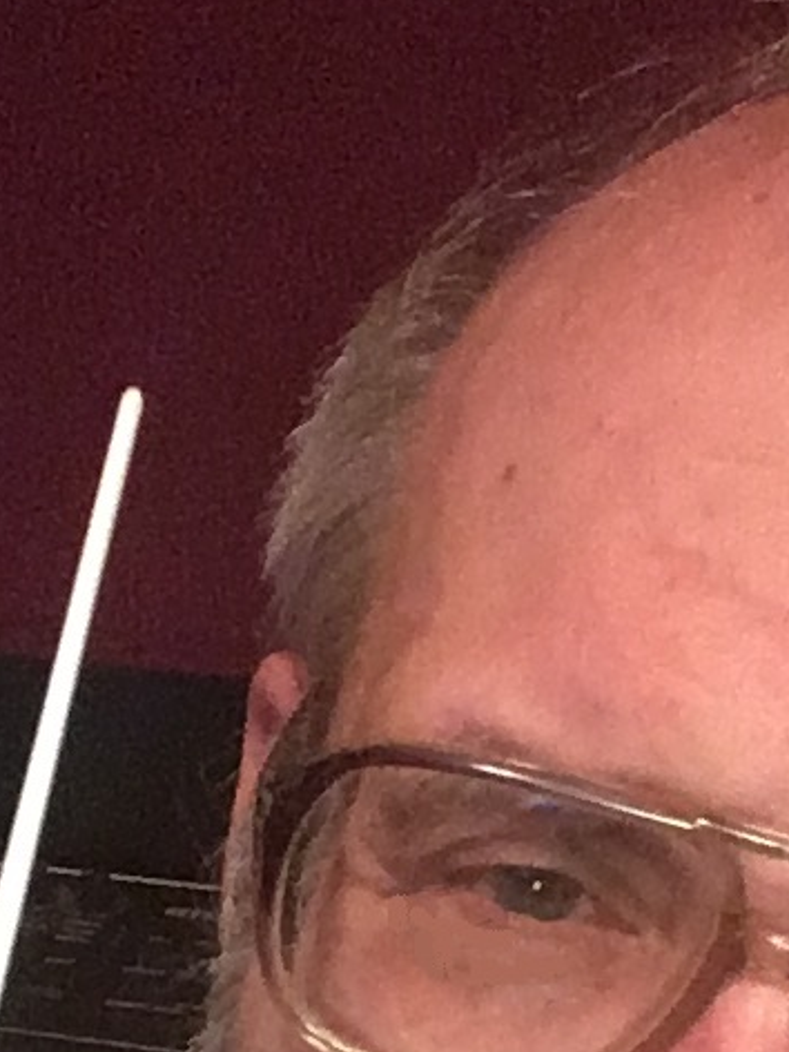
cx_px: 201
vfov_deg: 21.9
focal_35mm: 84
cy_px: 1184
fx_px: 2553
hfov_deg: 17.5
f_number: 2.4
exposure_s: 1/20
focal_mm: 2.15
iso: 800
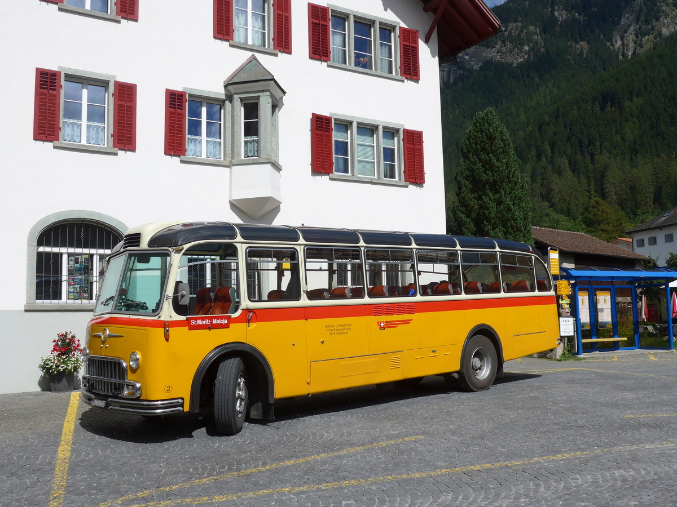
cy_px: 254
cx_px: 338
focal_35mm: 36
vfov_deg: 39.7
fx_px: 704
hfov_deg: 51.4
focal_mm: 7.5
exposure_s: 1/2000
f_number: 3.5
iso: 80
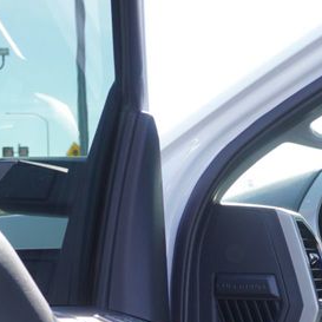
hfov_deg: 16.0
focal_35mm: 101
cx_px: 464
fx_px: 1059
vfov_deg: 16.9
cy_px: 327
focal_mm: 21
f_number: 5
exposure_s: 1/100
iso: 100
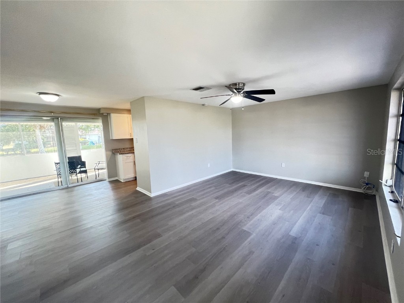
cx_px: 202
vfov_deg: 89.9
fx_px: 152
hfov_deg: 106.2
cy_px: 152
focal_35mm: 13
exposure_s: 1/60
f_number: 1.8
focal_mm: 1.57
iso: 200
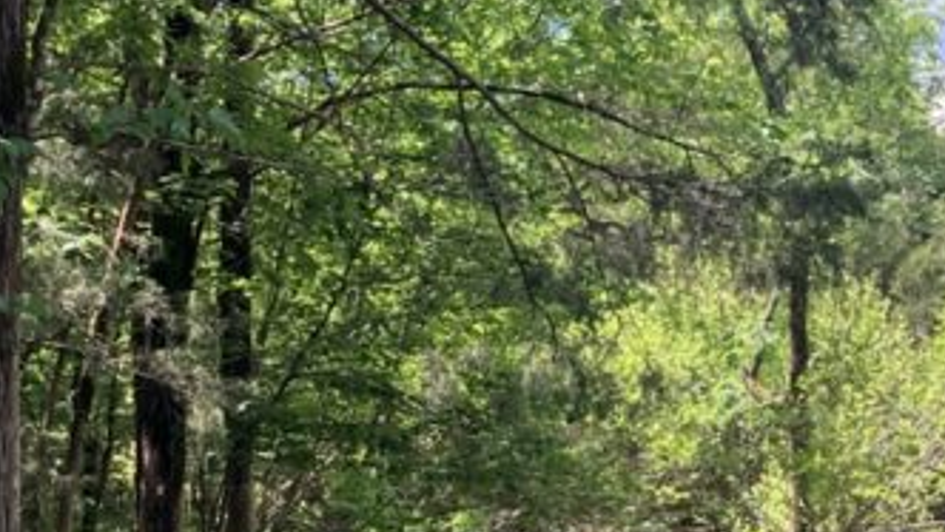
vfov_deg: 12.6
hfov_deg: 22.5
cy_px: 654
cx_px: 717
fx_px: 2356
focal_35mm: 94
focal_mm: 3.99
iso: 25
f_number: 1.8
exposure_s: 1/268
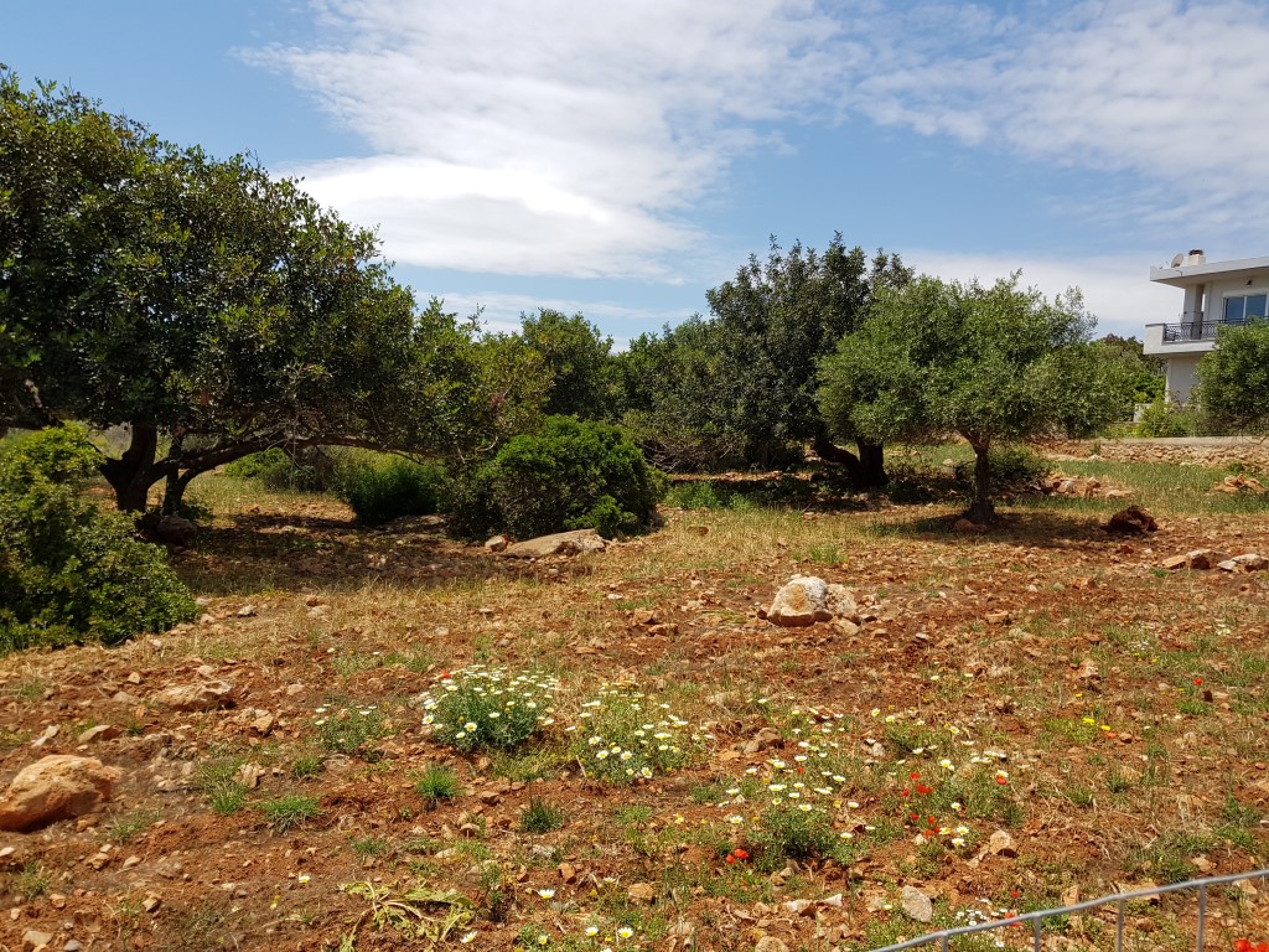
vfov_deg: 53.1
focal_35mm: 26
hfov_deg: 67.3
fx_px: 953
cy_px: 476
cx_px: 634
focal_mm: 4.2
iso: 40
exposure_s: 1/2256
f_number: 1.7
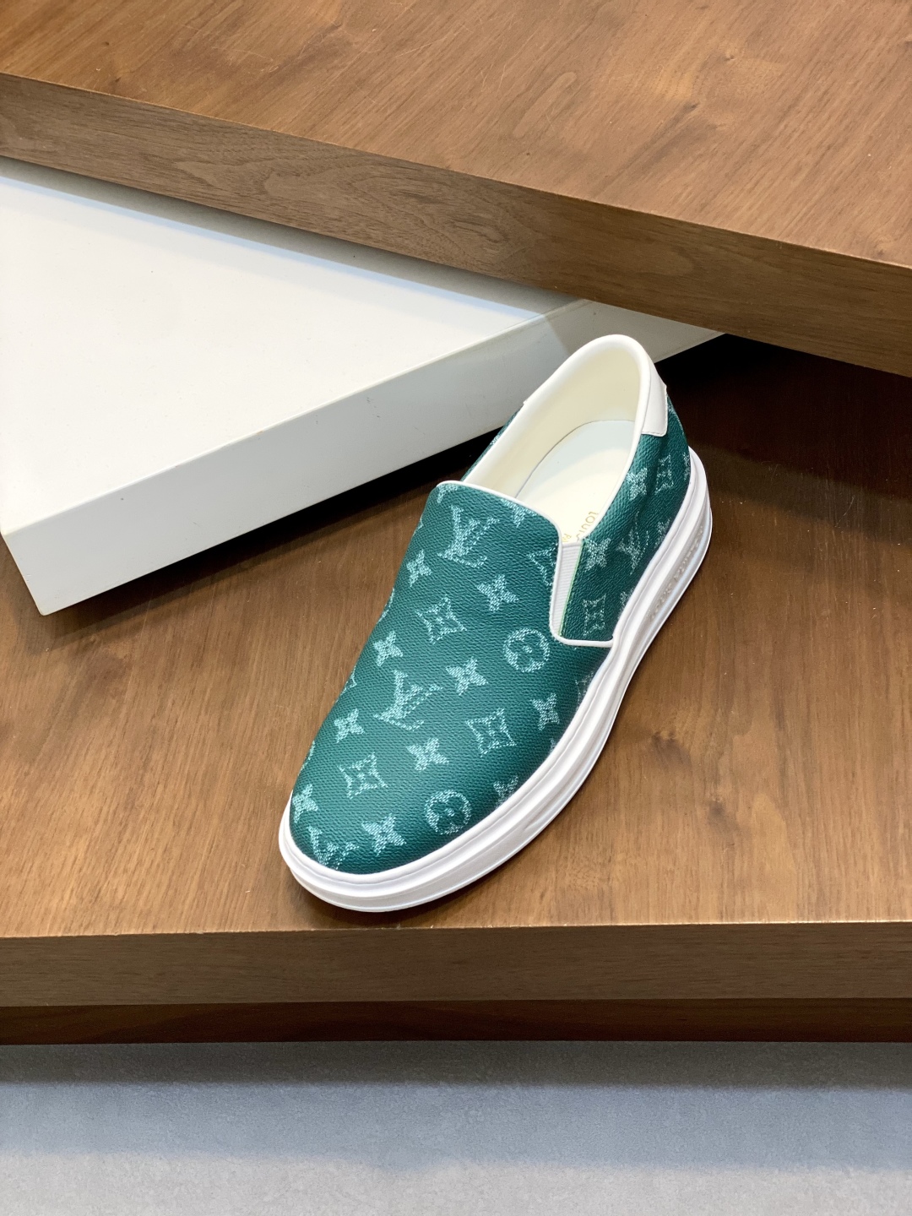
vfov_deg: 36.8
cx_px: 456
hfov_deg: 28.0
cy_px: 608
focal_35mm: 52
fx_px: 1827
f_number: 2
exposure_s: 1/100
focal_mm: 6
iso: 64
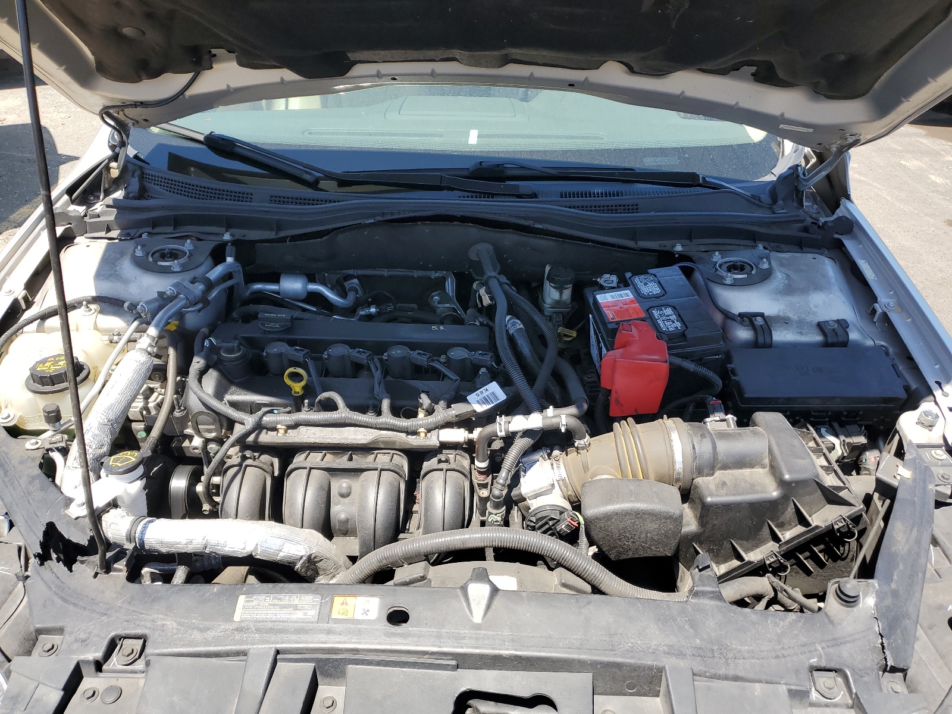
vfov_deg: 53.1
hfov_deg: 67.3
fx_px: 715
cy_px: 357
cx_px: 476
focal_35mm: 26
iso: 50
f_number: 1.5
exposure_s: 1/1000
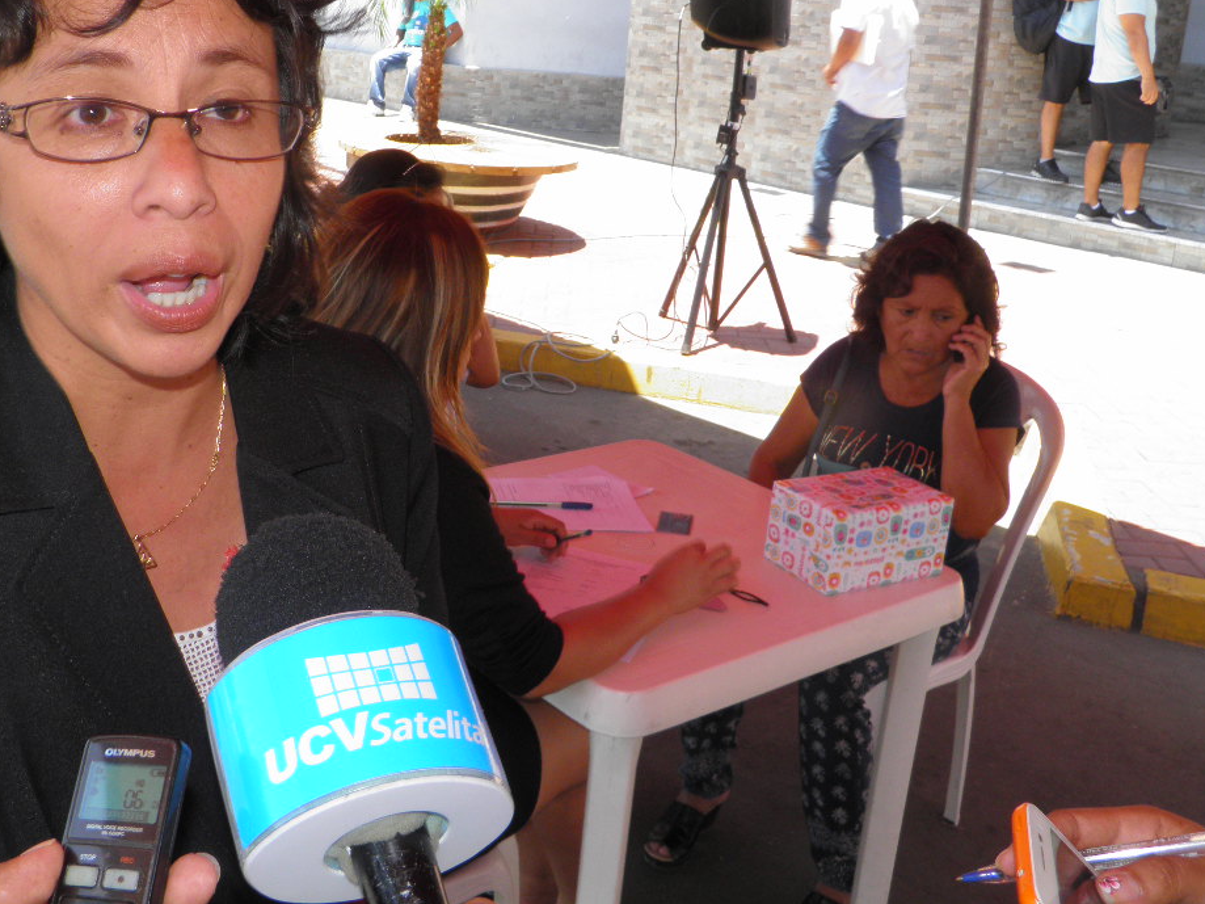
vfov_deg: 36.5
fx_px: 1357
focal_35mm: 39
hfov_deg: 47.1
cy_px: 319
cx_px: 405
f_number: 5
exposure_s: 1/60
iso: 50
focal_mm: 4.9
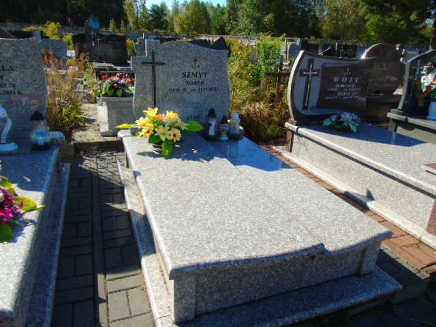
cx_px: 218
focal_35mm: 25
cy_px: 164
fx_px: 315
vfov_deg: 54.9
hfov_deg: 69.4
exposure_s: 1/640
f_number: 3.4
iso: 80
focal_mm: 4.4
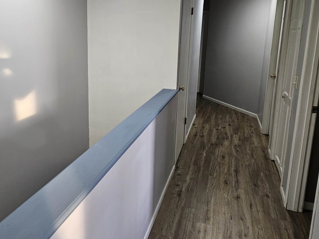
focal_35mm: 32
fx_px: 295
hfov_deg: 55.8
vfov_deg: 43.9
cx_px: 109
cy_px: 96
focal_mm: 5.4
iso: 500
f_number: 1.8
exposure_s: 1/120
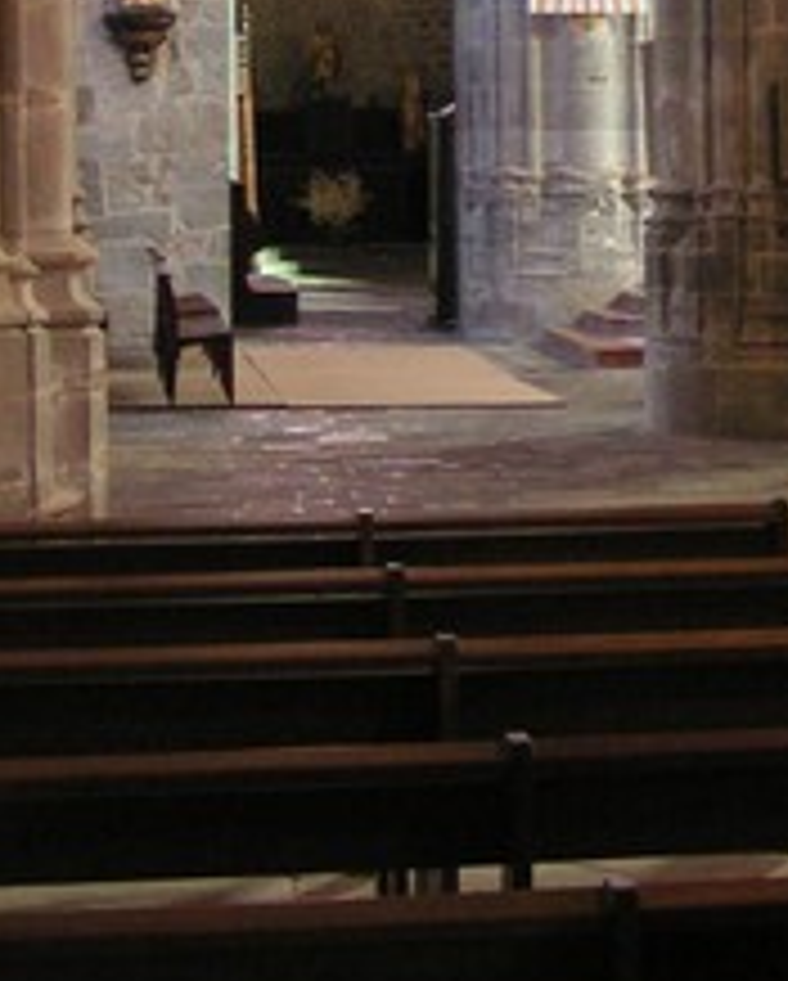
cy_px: -20
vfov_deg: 17.5
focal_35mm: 107
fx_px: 3113
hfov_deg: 14.3
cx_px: 702
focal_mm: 6
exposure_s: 1/1.6
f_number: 2.8
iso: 200
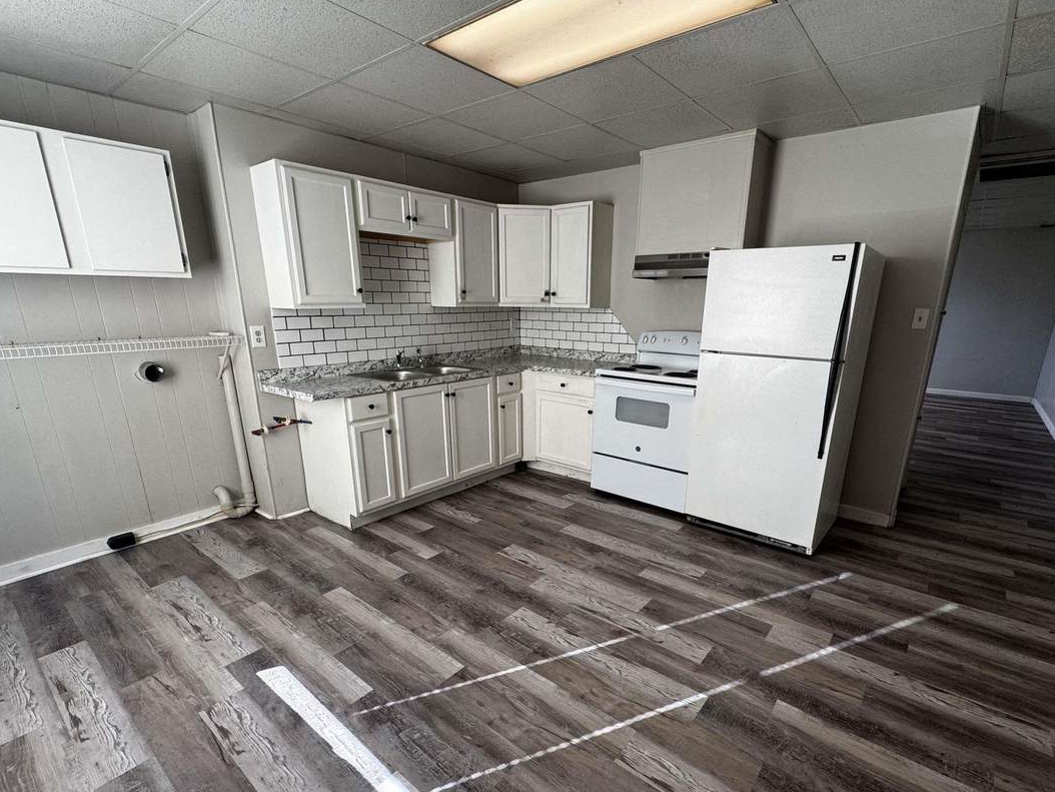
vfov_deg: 74.3
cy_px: 456
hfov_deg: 91.0
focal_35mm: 17
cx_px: 548
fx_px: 518
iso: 100
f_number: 2.2
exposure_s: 1/120
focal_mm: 2.22
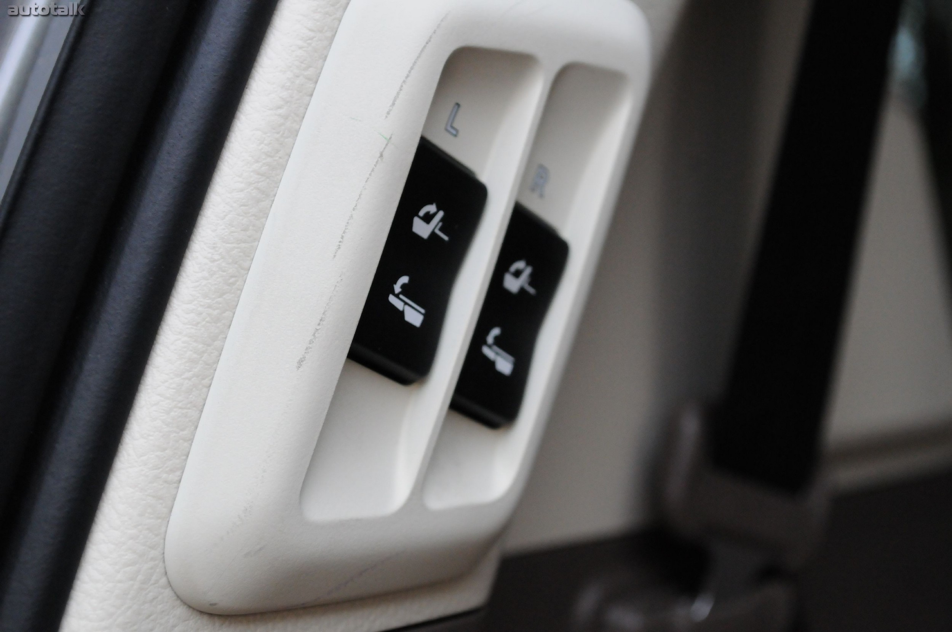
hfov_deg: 30.5
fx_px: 1743
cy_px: 316
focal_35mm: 66
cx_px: 476
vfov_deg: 20.6
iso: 2000
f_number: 6.3
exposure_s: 1/800
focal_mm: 44
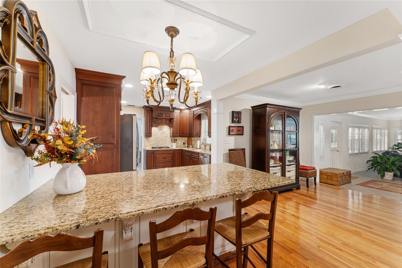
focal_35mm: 14
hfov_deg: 104.3
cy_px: 134
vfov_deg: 81.2
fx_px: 156
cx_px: 201
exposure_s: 1/1.67
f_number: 7.1
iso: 500
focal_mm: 14
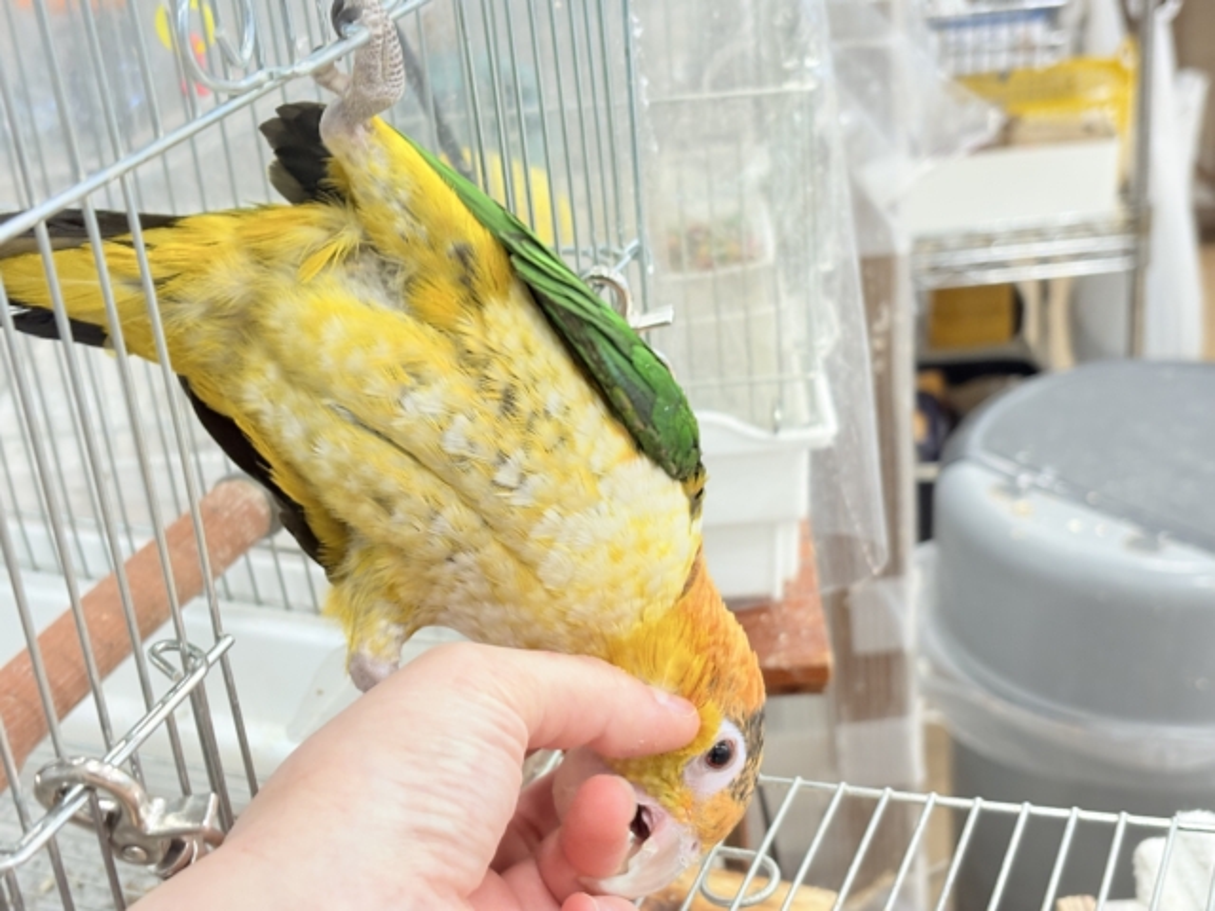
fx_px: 1825
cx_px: 608
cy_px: 456
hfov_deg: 36.8
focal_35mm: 52
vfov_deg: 28.0
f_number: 1.6
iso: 80
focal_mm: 5.96
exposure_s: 1/50
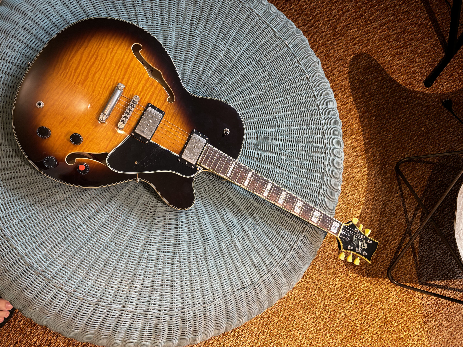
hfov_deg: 67.3
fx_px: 348
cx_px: 232
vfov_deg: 53.1
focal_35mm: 26
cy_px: 174
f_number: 1.6
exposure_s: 1/50
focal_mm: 5.96
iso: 200
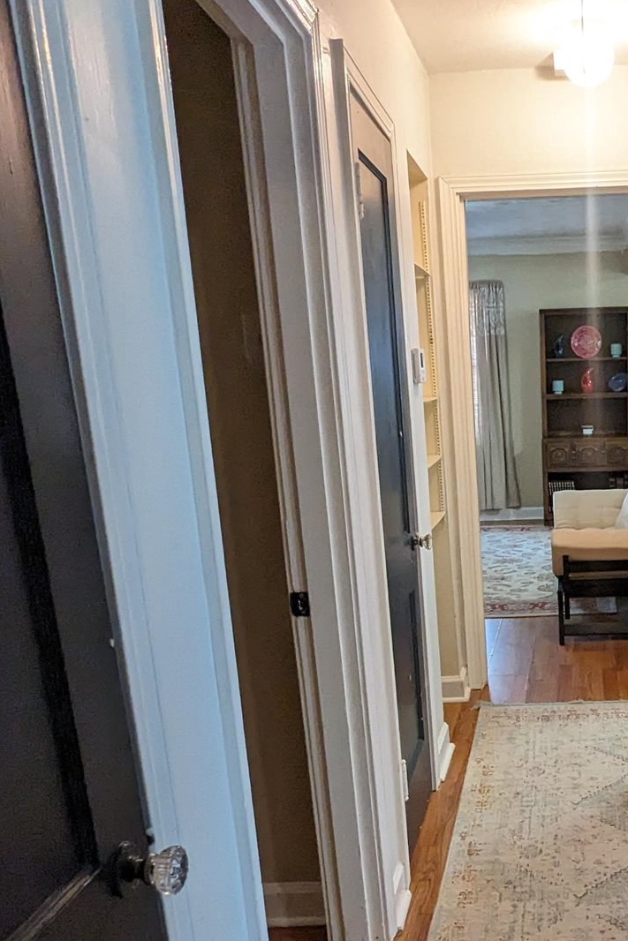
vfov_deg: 51.8
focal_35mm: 36
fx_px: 942
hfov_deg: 34.9
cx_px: 560
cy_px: 651
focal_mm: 2.35
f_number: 2.2
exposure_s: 1/120
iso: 650
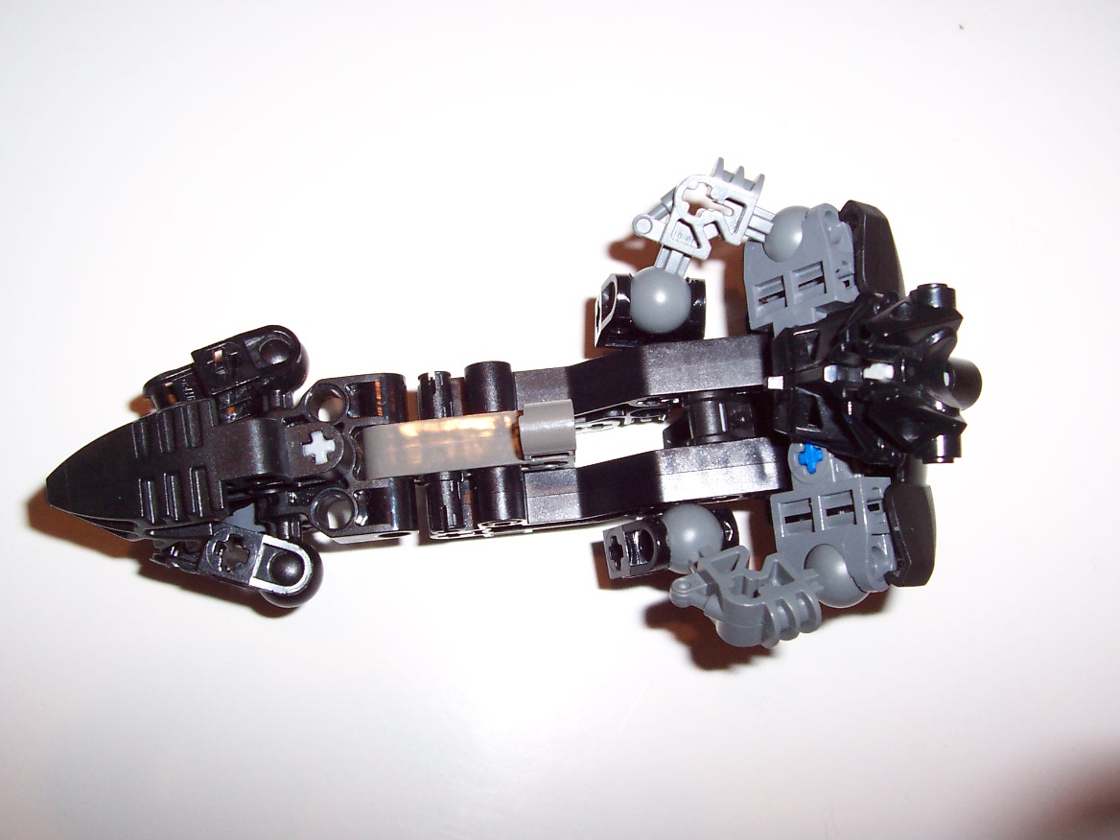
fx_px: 1229
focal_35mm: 38
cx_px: 561
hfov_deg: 49.0
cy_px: 414
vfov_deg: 37.7
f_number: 2.8
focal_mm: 5.6
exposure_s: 1/60
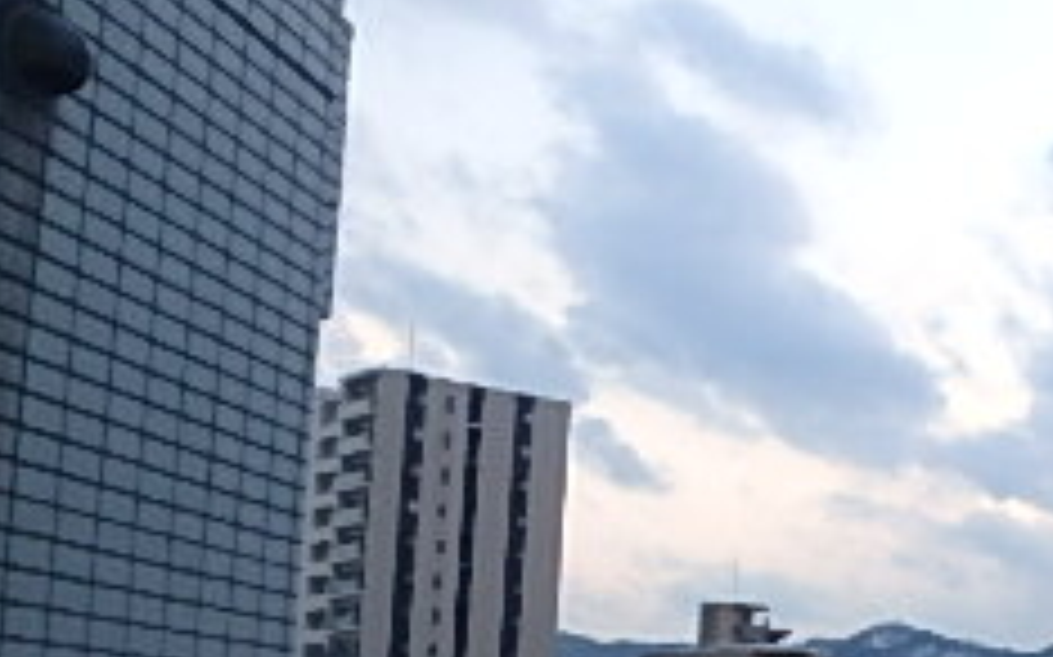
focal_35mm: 61
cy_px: 666
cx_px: 1395
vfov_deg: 20.5
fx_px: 1750
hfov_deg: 27.5
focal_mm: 3.7
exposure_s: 1/200
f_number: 3.5
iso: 125
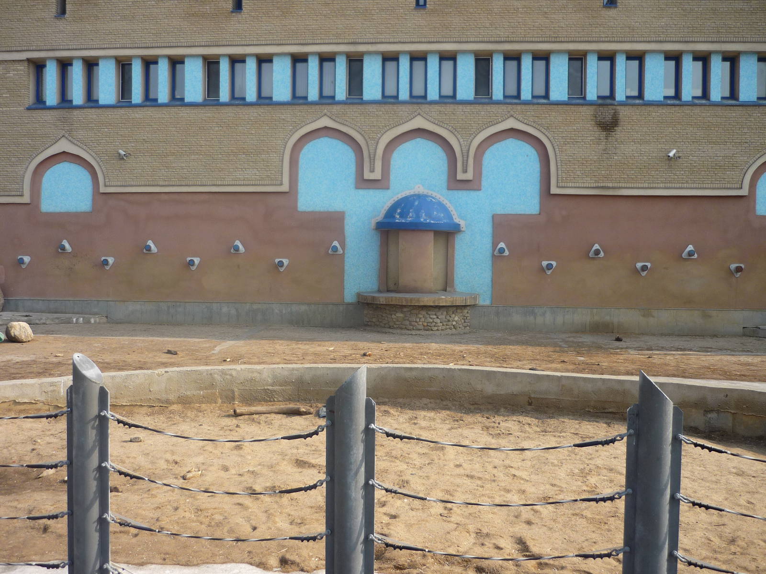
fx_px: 730
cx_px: 383
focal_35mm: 33
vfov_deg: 42.9
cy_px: 287
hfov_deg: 55.4
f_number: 2.8
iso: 100
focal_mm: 5.5
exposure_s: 1/640
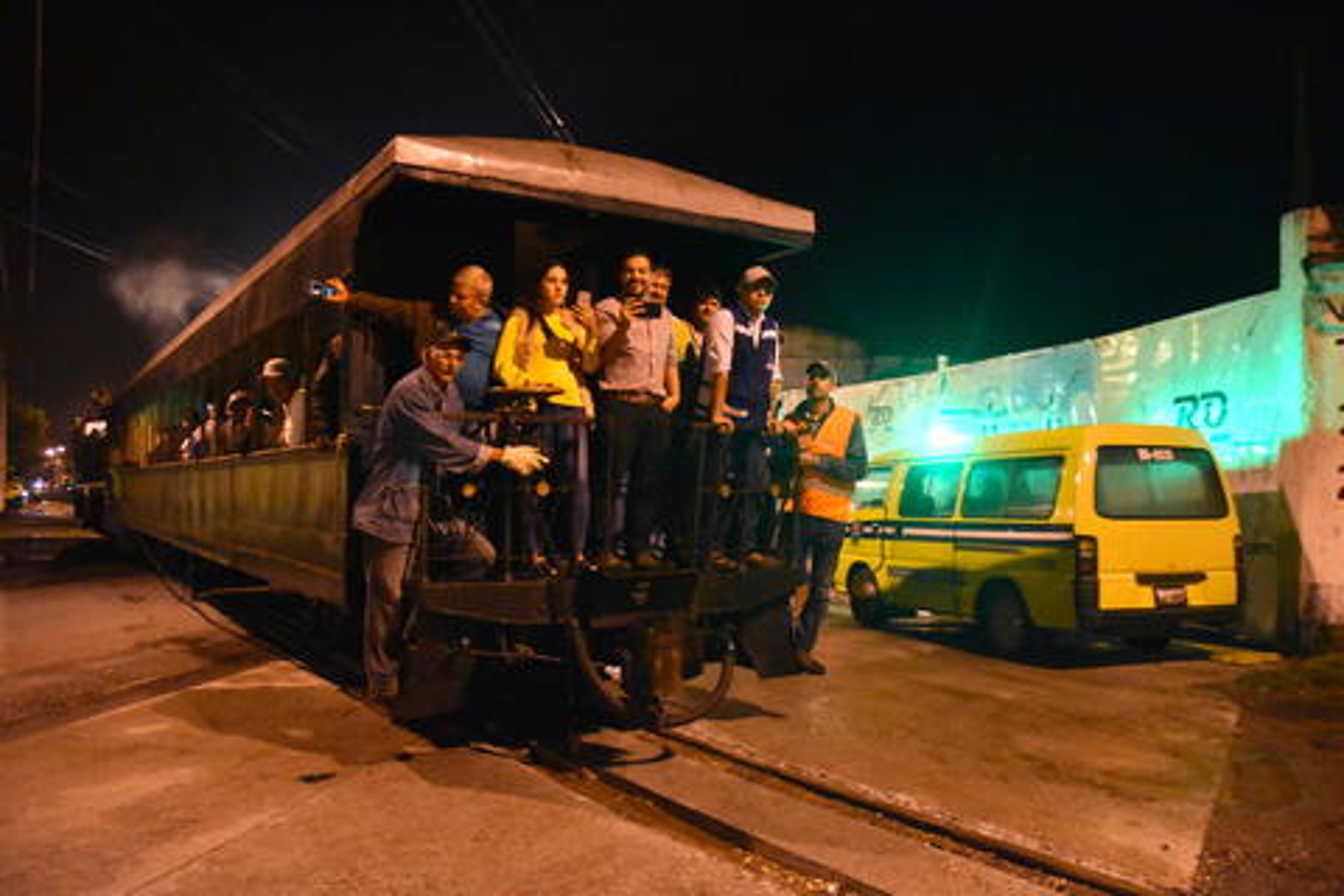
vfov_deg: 47.9
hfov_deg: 67.4
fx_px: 1008
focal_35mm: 27
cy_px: 448
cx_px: 672
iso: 6400
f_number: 3.5
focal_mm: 18
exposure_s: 1/80
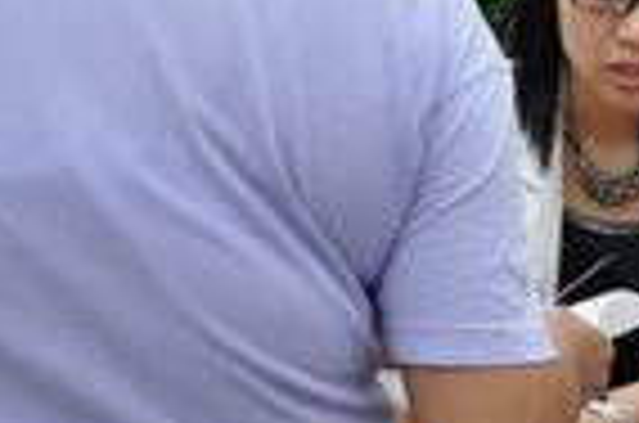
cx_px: 968
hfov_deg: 14.8
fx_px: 2285
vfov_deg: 10.6
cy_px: 241
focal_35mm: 129
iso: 200
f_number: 6.3
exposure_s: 1/160
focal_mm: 21
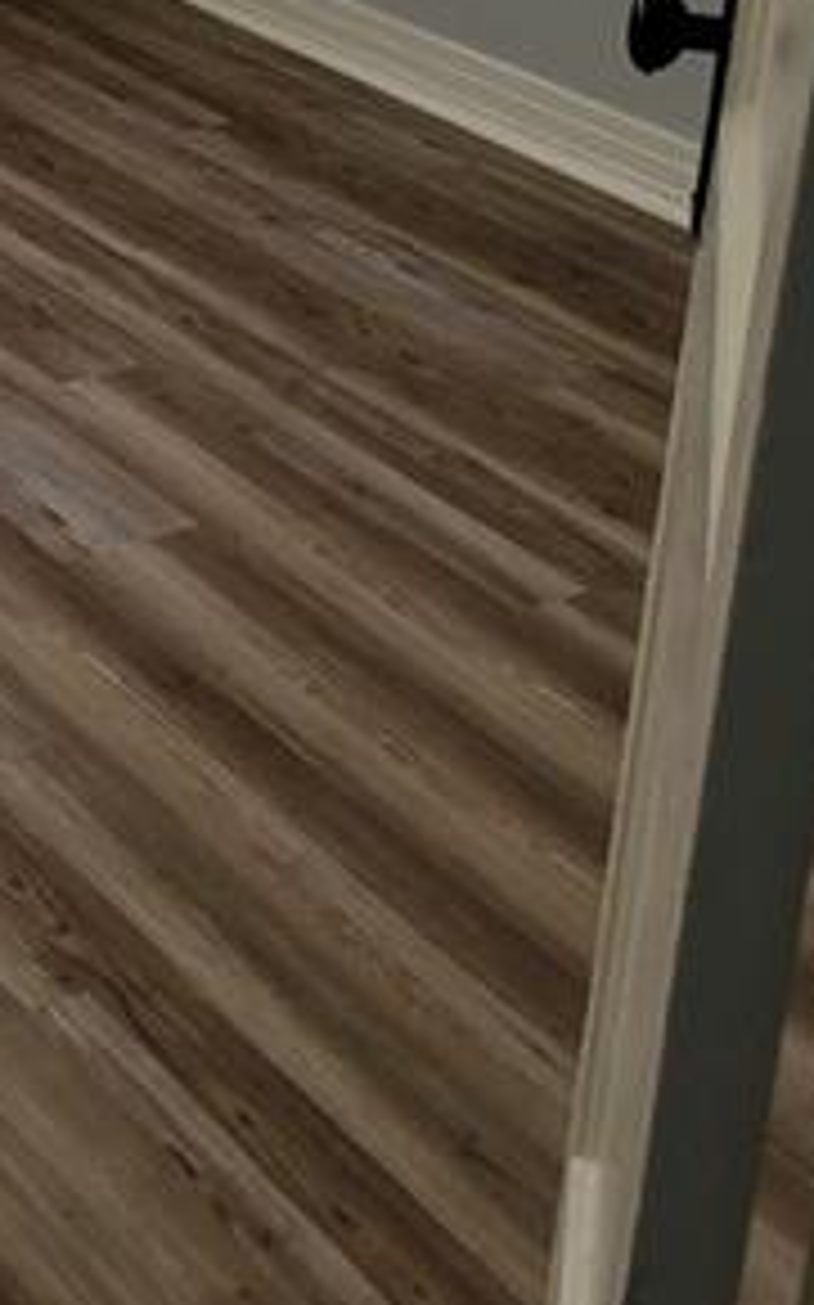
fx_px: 2594
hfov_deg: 16.4
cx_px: -378
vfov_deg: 26.2
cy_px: -104
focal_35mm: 73
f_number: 1.8
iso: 100
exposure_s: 1/120
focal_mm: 5.4
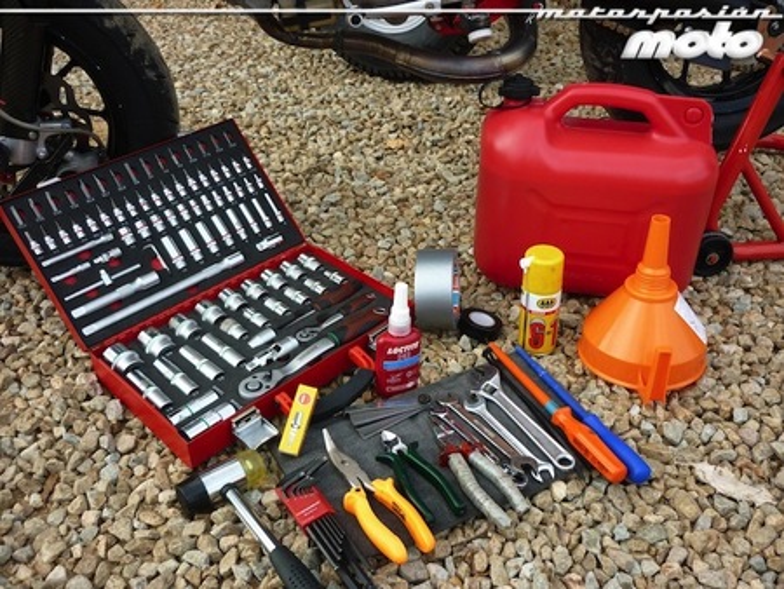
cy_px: 294
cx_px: 392
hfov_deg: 55.3
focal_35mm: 33
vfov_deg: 43.0
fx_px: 748
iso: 80
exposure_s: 1/320
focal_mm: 5.5
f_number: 2.8
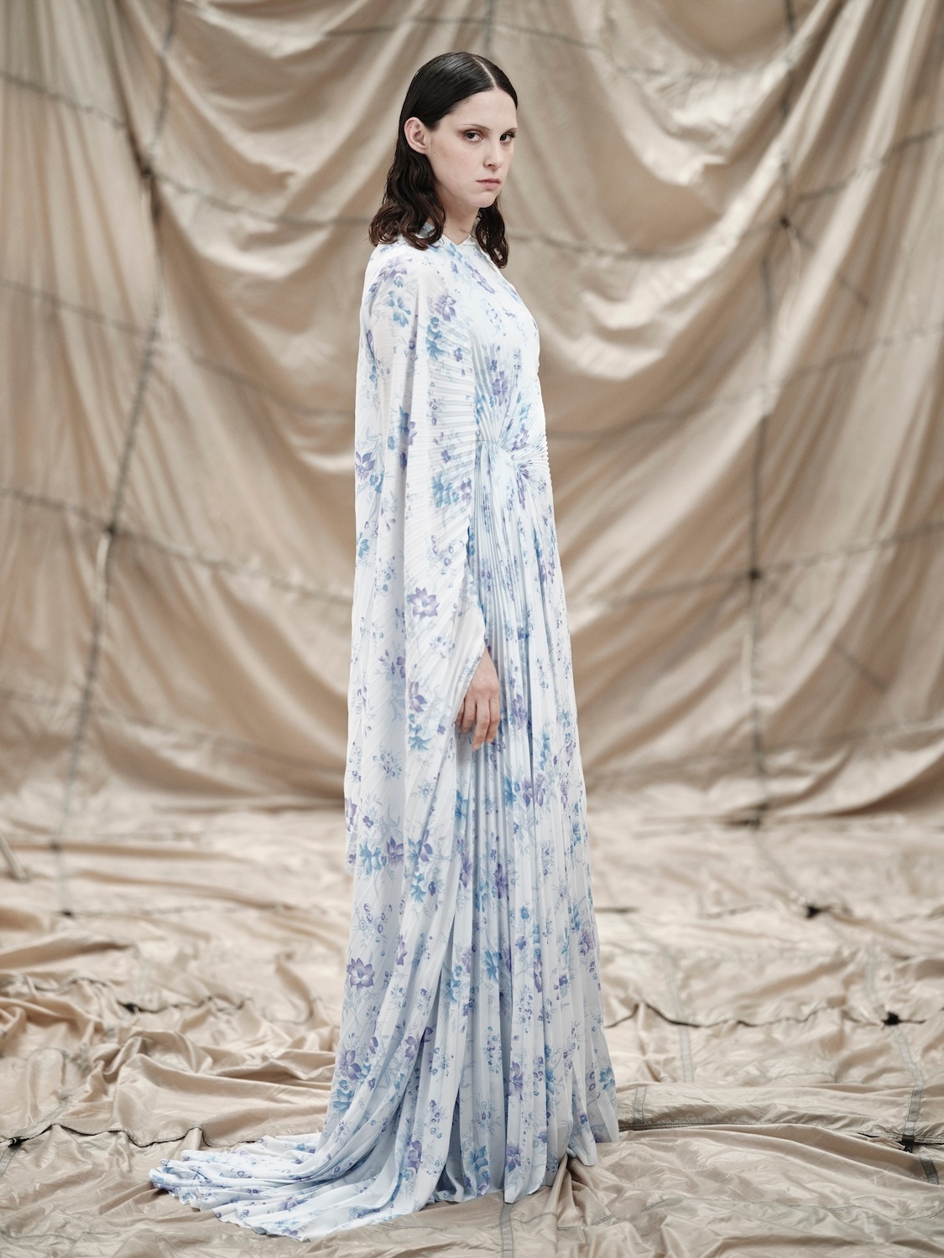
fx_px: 3163
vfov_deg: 22.5
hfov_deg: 17.0
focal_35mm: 87
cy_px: 629
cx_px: 472
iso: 100
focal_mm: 110
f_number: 2
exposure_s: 1/125
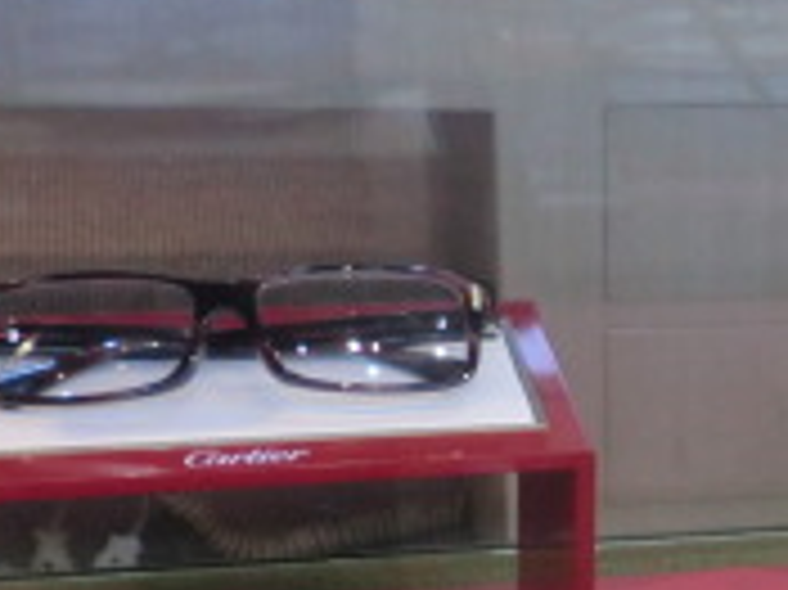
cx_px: 1229
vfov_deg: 12.2
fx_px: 2662
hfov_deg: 15.4
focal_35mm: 117
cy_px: 797
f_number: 3.5
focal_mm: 5.8
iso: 160
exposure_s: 1/60
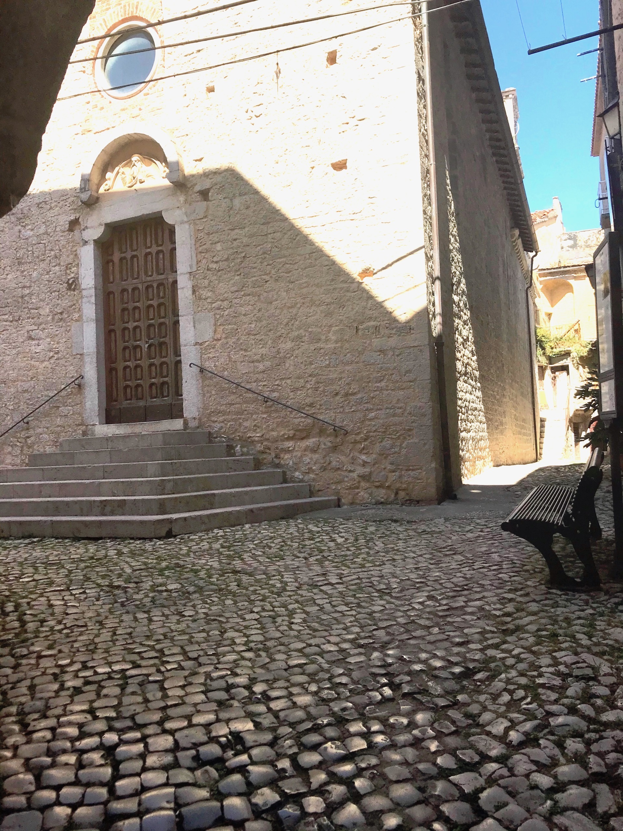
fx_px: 672
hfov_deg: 49.7
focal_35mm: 28
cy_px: 416
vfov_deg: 63.4
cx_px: 312
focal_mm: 3.99
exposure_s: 1/1350
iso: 20
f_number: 1.8
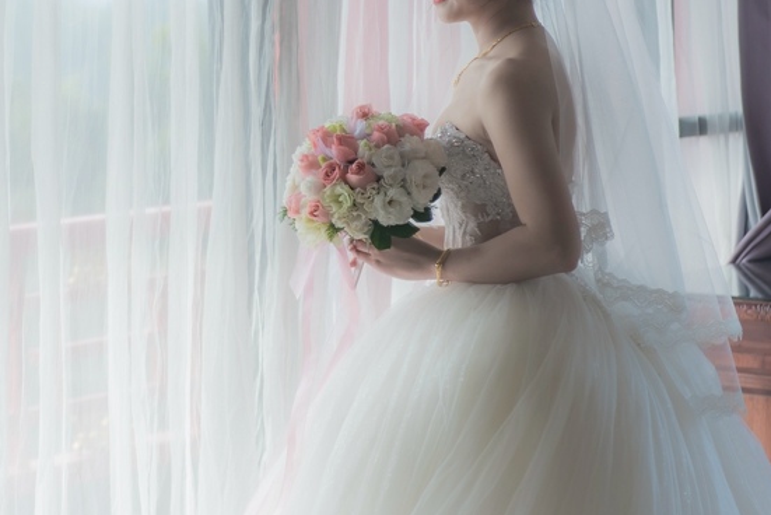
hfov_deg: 15.7
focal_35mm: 130
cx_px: 157
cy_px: 115
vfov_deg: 10.5
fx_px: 2786
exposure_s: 1/200
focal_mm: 70
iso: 200
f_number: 4
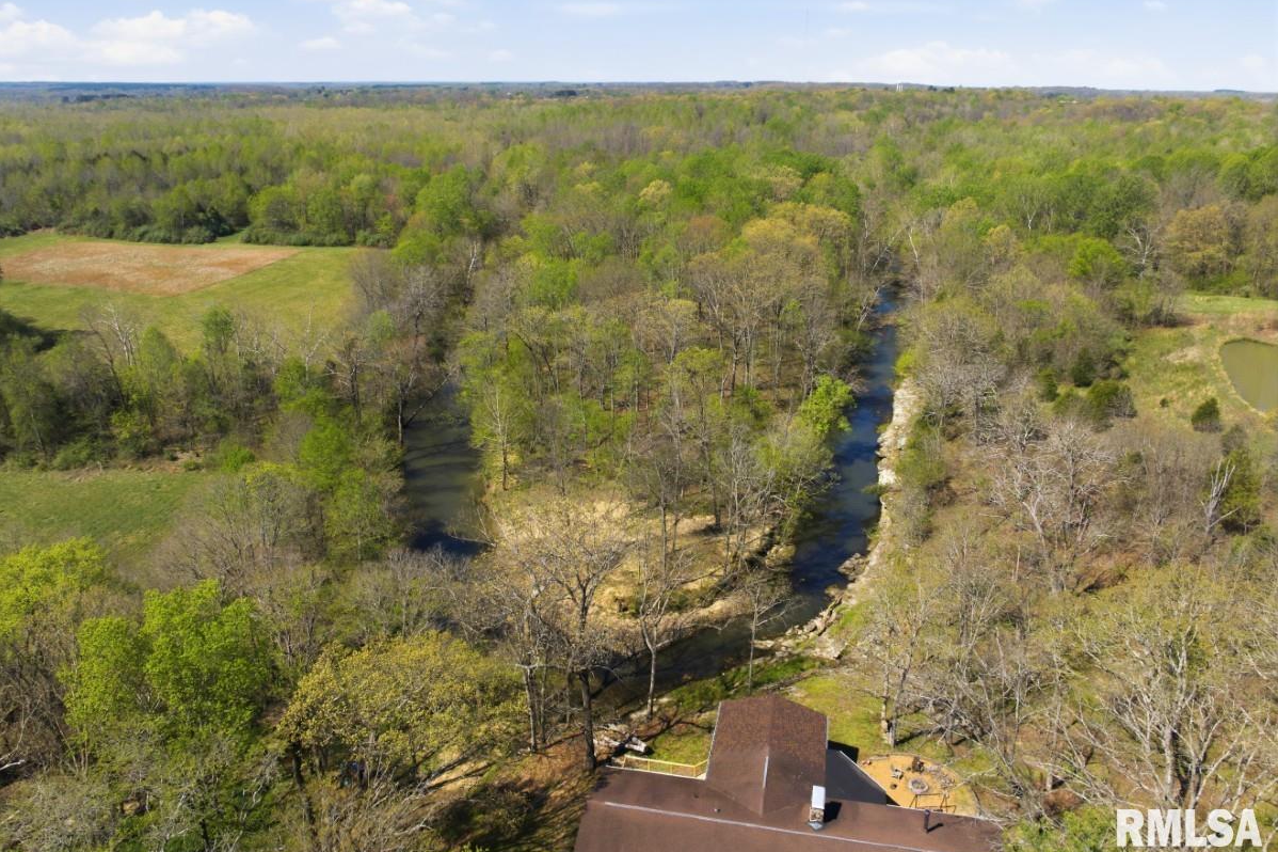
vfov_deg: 51.2
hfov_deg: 71.5
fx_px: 887
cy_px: 384
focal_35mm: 25
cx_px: 639
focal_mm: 12.3
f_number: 10
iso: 200
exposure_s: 1/400
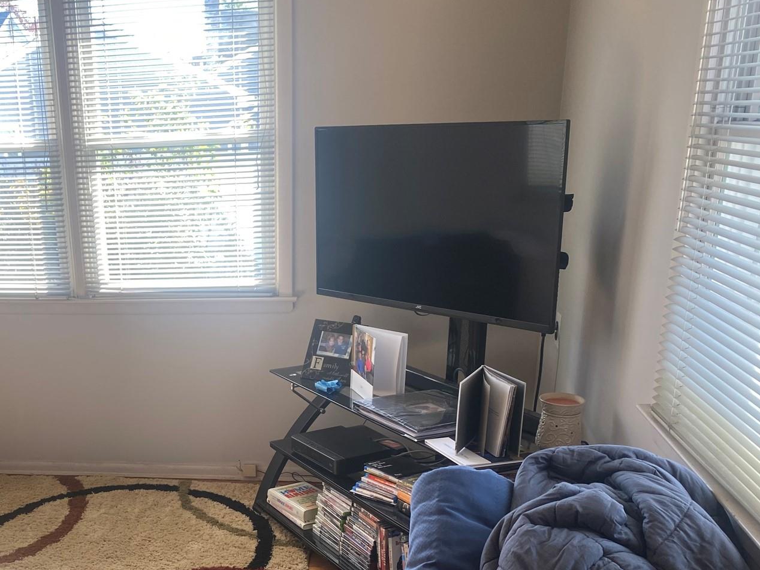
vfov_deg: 33.4
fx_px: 922
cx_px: 192
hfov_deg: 43.4
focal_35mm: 42
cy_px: 455
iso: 32
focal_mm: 4.25
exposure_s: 1/140
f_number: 1.8
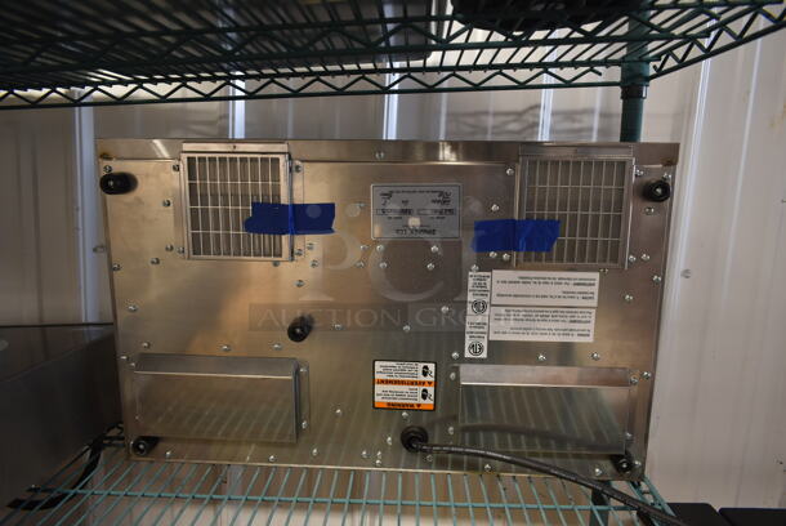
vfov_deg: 48.0
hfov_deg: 67.3
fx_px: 590
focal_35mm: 27
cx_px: 393
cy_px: 263
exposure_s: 1/30
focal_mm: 18
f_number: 3.5
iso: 500
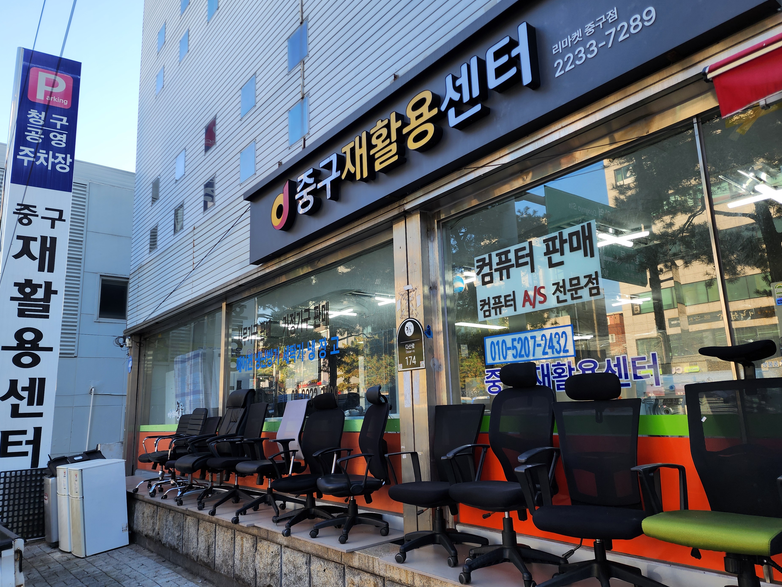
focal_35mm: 25
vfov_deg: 54.9
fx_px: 565
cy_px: 298
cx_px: 384
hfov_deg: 69.4
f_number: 1.8
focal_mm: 6.4
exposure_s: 1/120
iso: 16
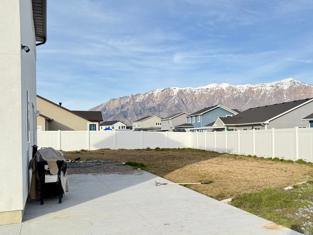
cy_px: 132
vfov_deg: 42.9
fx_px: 298
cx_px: 201
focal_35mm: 33
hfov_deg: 54.5
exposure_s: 1/1721
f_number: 1.78
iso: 80
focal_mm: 6.76
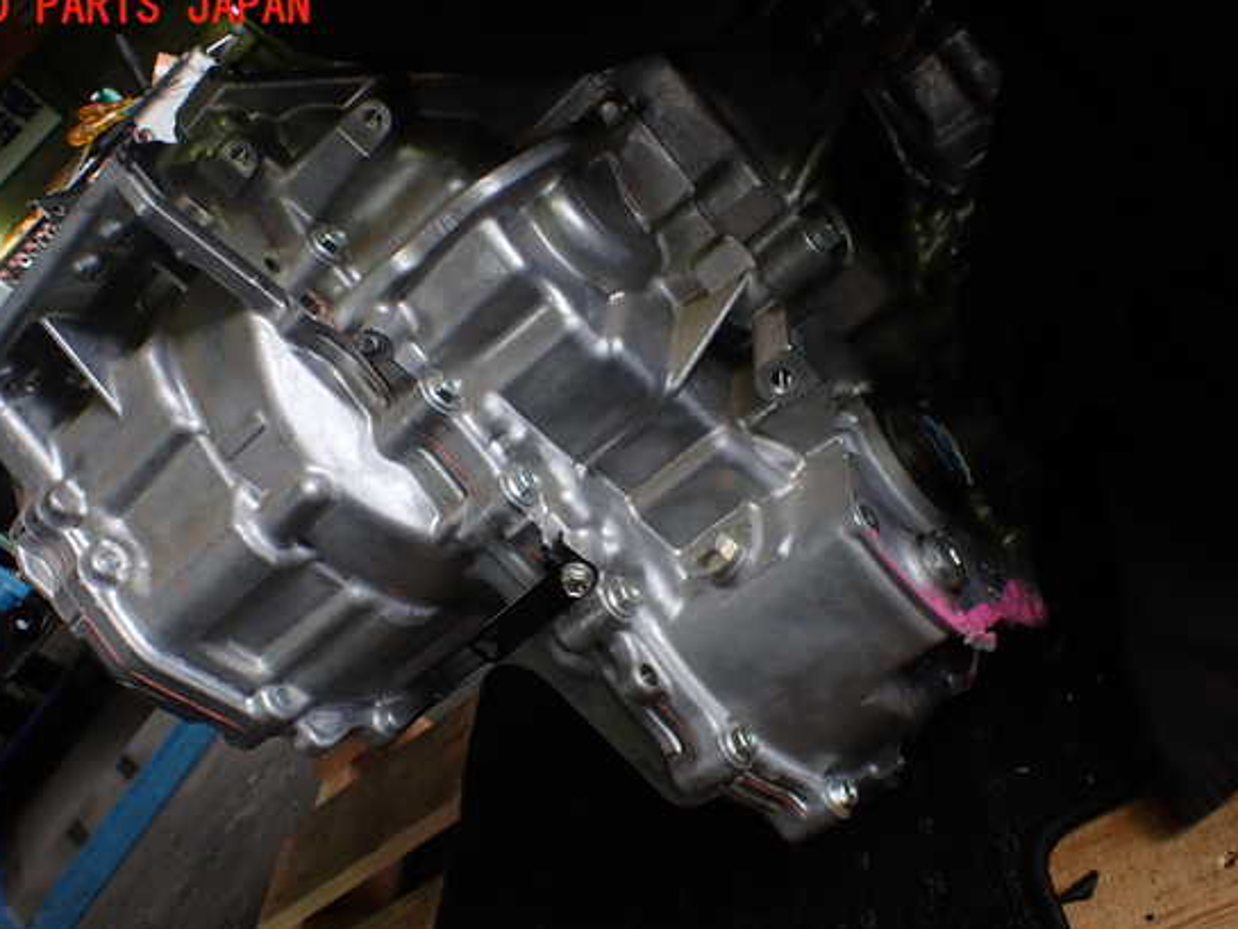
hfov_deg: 55.3
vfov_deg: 42.9
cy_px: 491
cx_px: 579
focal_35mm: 33
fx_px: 1180
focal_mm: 5.4
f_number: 2.3
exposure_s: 1/125
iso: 160
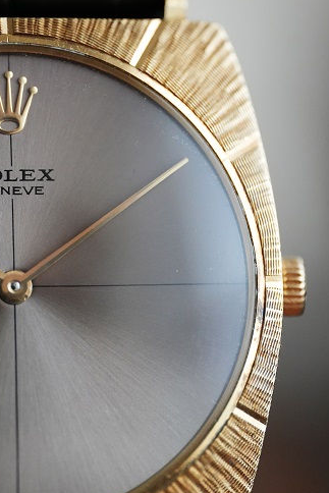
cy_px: 290
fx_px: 2082
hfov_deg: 9.0
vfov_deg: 13.5
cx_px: 117
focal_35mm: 152
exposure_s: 1/250
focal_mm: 105
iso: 5000
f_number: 2.8
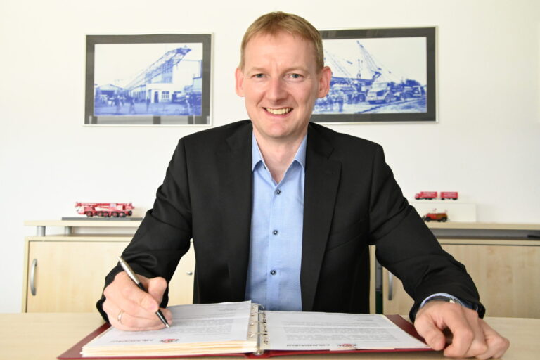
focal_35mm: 39
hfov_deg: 49.6
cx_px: 270
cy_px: 180
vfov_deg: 34.2
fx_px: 585
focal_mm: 26
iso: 6400
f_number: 4.5
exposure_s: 1/400
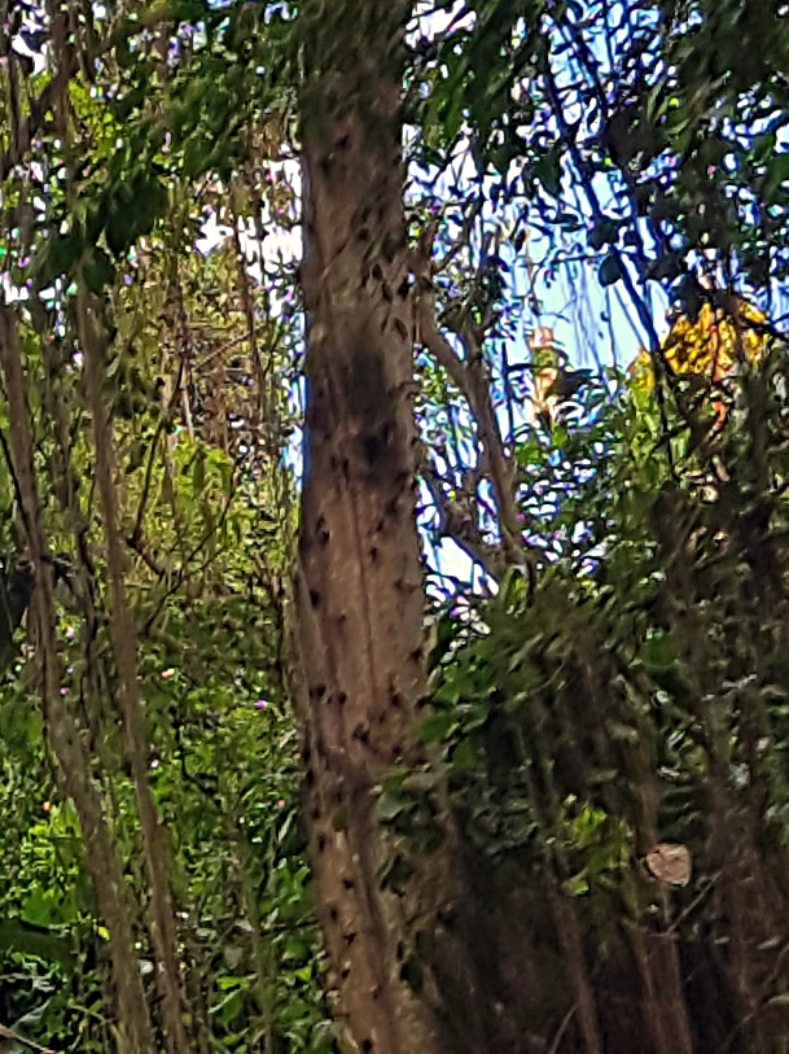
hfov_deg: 11.0
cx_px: -478
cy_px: 406
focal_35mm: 129
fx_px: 3923
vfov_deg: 15.3
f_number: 1.7
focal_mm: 4.2
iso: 40
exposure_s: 1/355
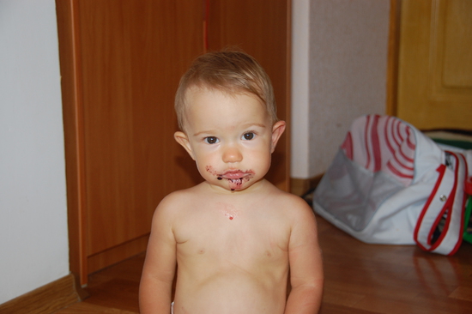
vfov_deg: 19.7
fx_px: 904
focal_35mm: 69
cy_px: 157
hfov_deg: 29.3
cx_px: 236
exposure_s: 1/60
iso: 400
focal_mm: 46
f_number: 4.8
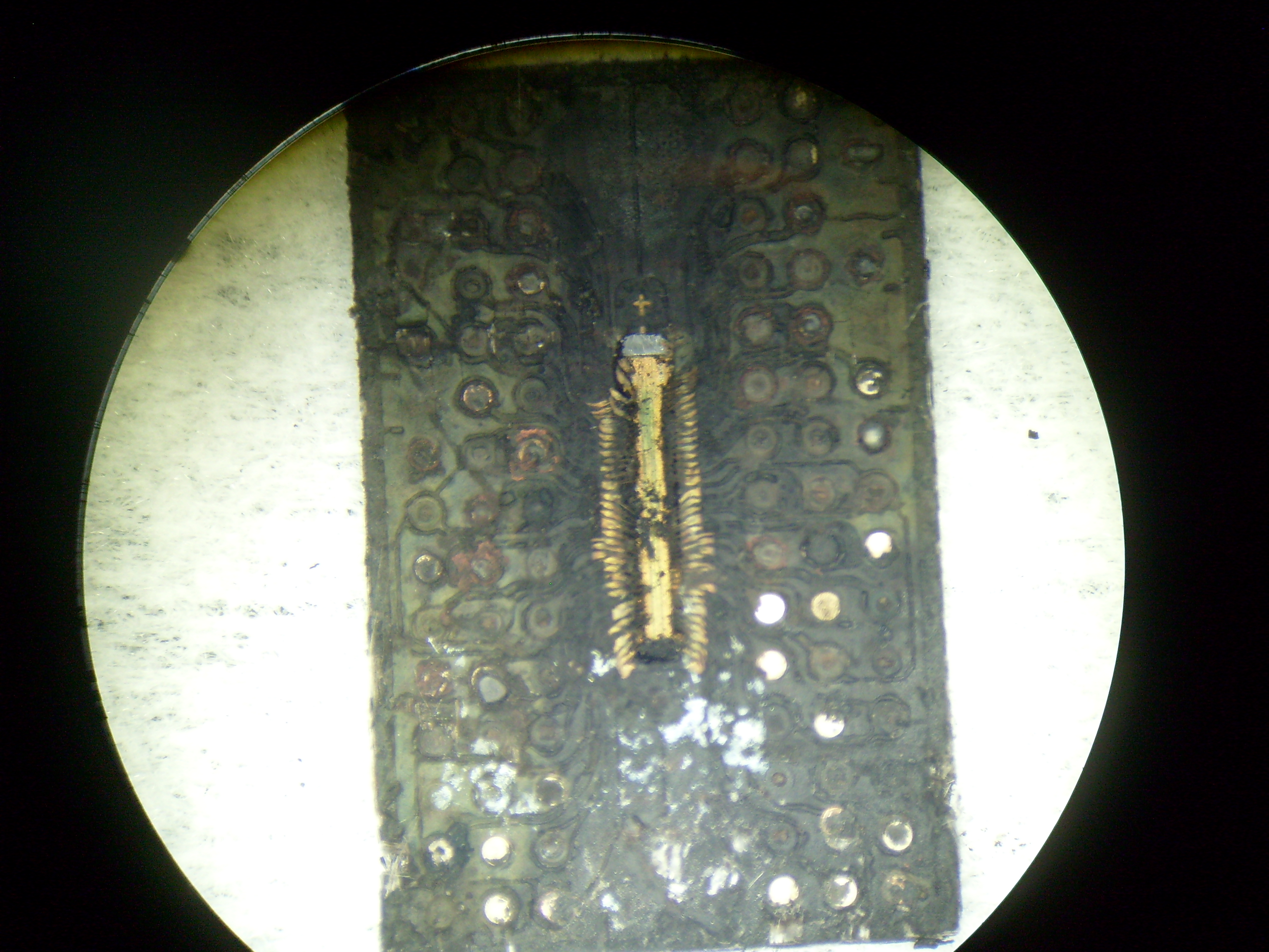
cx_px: 634
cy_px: 476
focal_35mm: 35
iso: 80
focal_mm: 5.8
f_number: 2.8
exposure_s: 1/90
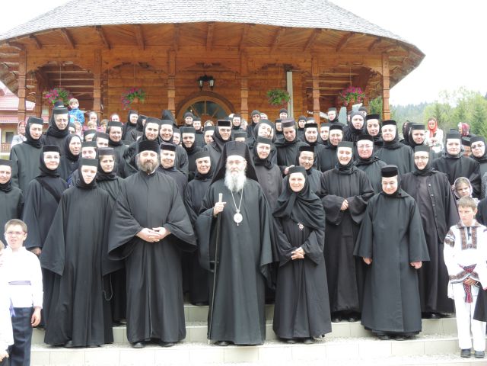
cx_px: 244
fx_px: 661
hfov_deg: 40.4
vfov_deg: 30.9
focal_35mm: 47
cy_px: 183
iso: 80
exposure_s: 1/80
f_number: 3.5
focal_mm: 8.3
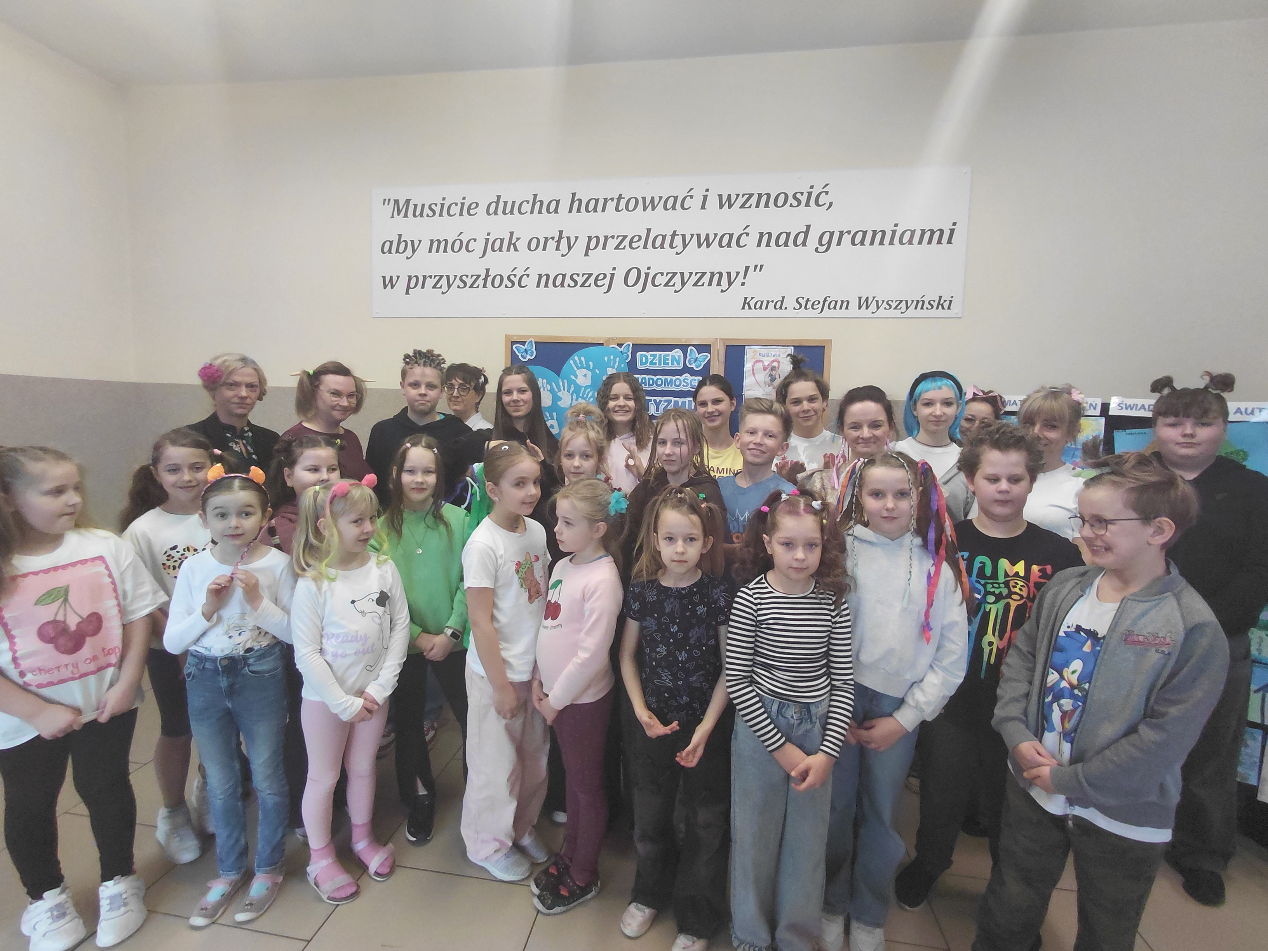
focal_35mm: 16
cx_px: 634
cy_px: 476
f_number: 2.2
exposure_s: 1/60
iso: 160
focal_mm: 1.64
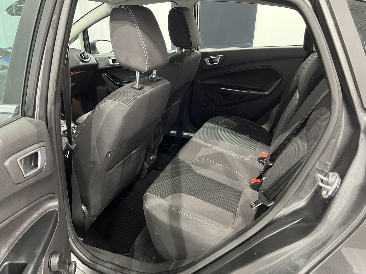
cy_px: 137
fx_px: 275
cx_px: 183
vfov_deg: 53.1
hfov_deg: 67.3
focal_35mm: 26
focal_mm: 5.7
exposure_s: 1/50
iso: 500
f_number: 1.5
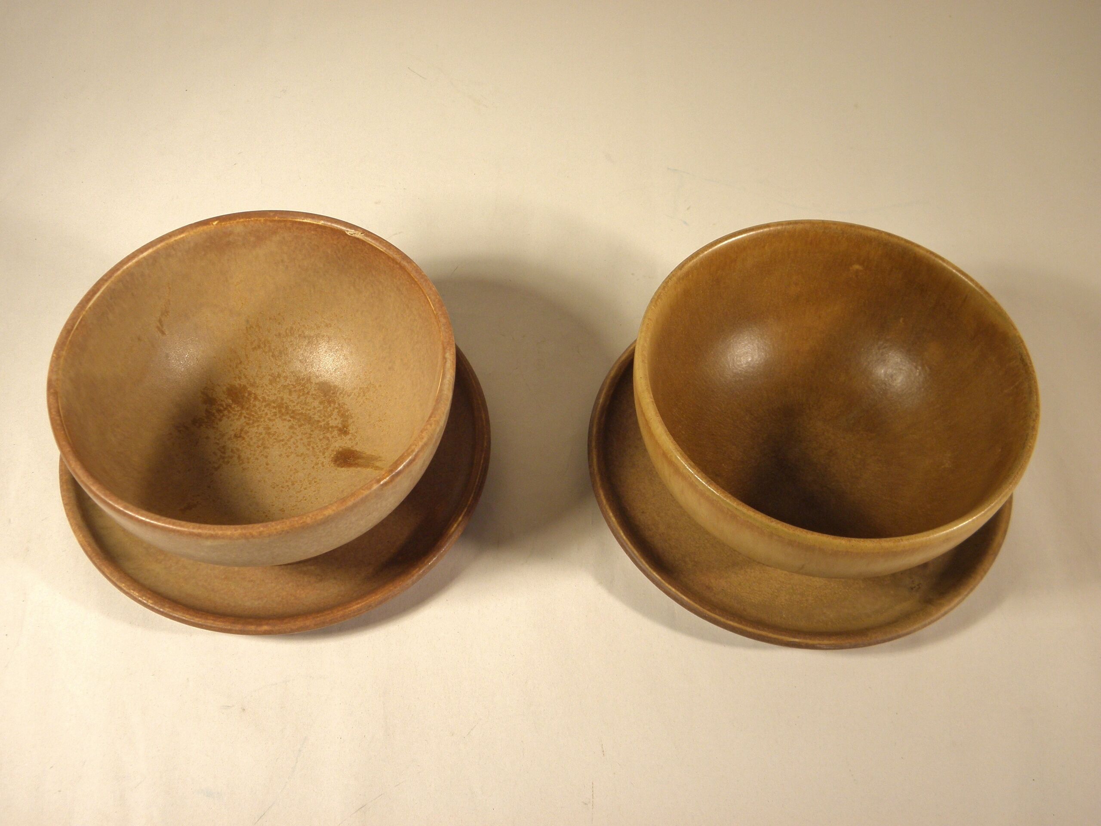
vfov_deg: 36.8
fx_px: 1240
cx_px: 550
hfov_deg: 47.9
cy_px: 413
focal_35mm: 39
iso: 100
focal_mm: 7.1
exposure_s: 1/40
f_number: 3.8
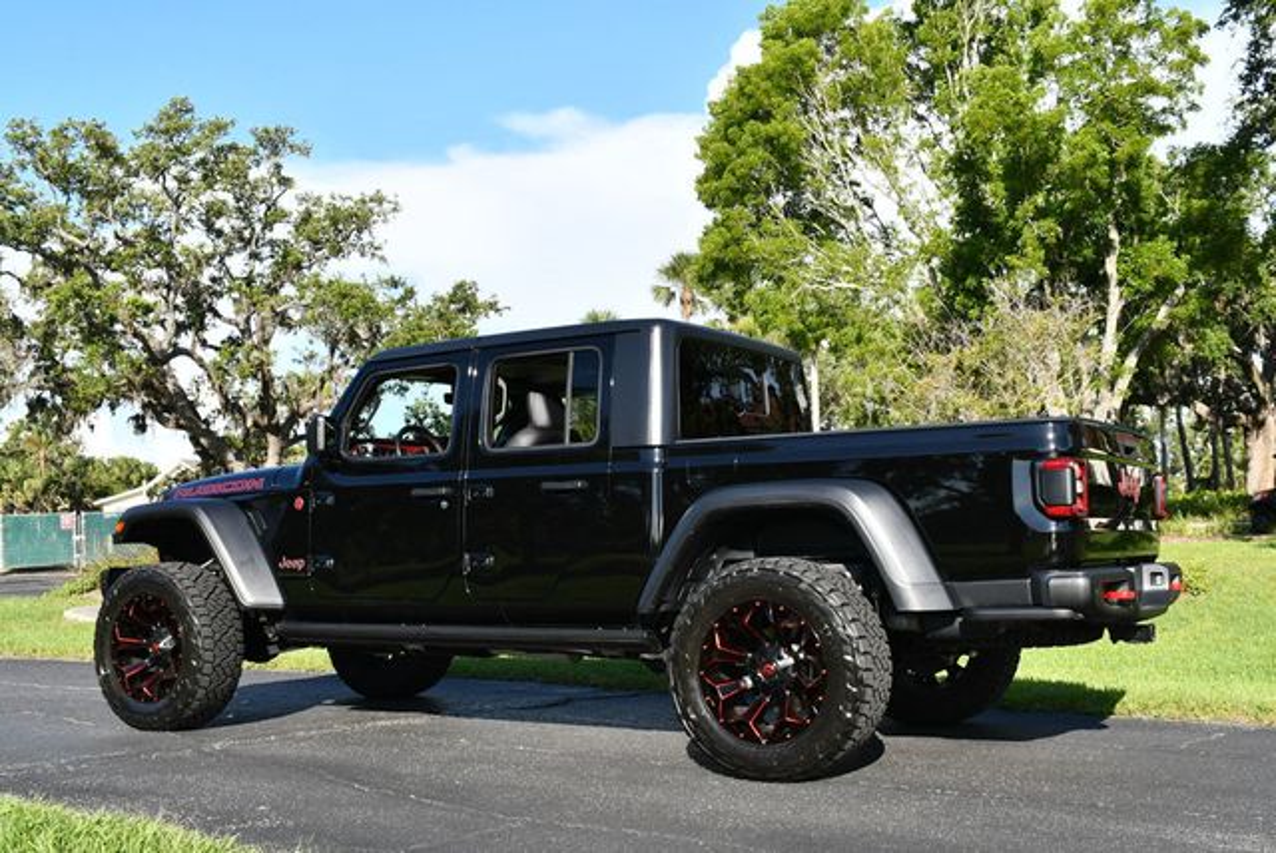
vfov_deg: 32.0
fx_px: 1490
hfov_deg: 46.4
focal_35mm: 42
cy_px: 426
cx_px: 638
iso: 125
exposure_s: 1/250
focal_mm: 21
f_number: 8
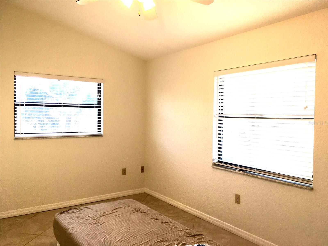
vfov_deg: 48.2
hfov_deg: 61.7
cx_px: 164
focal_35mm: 29
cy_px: 123
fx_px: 275
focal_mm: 4.15
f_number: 2.2
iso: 32
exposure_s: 1/120
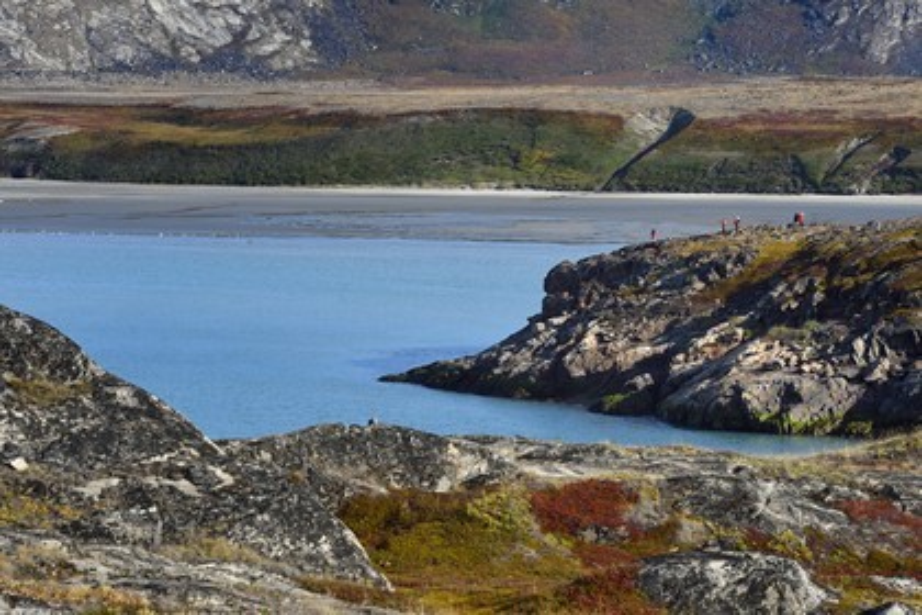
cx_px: 461
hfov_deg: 11.7
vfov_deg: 7.8
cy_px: 308
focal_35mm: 175
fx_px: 4482
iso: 200
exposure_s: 1/320
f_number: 10
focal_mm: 175
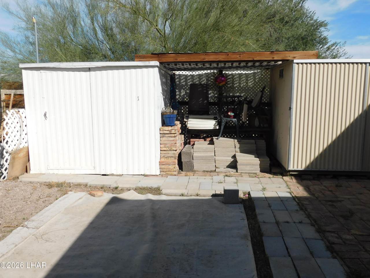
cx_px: 185
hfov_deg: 60.0
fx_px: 321
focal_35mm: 30
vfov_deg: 46.8
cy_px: 139
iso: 125
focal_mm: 5.3
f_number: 6.4
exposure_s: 1/640
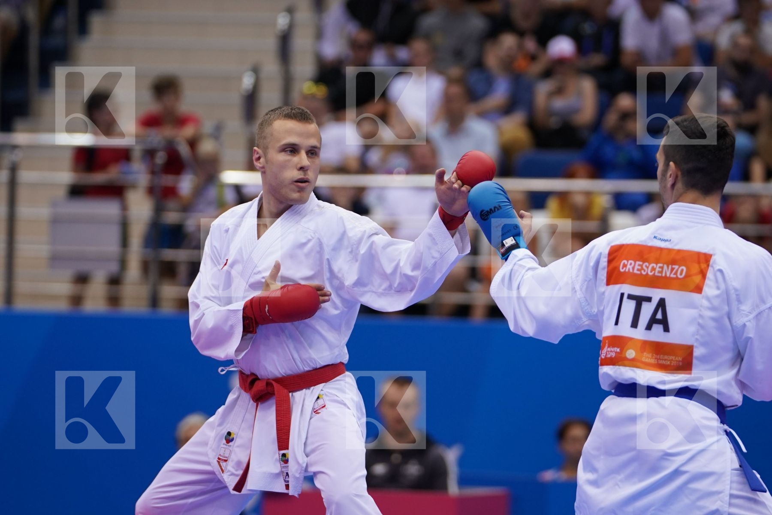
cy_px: 258
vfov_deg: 5.6
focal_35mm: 247
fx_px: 5296
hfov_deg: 8.3
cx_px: 386
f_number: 2.8
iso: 1000
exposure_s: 1/1000
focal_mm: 165
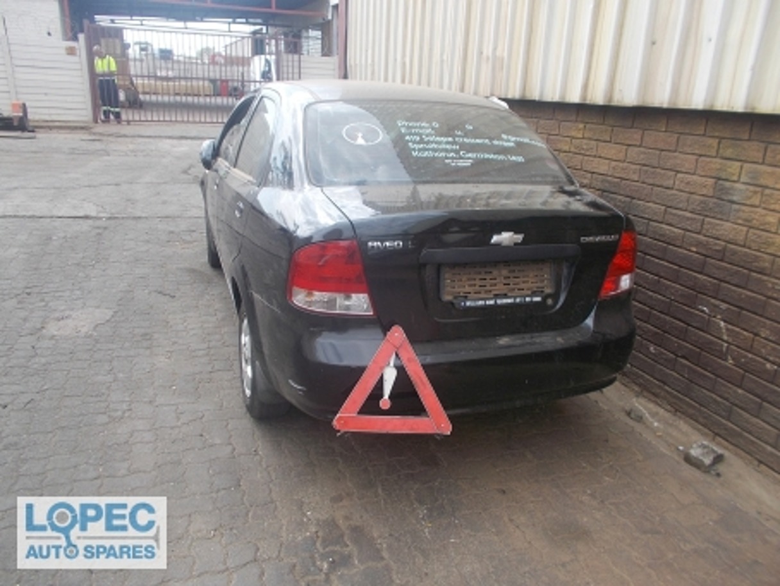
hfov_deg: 67.3
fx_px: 586
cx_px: 390
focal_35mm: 26
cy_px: 293
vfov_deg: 53.1
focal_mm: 4.6
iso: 80
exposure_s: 1/250
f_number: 3.2
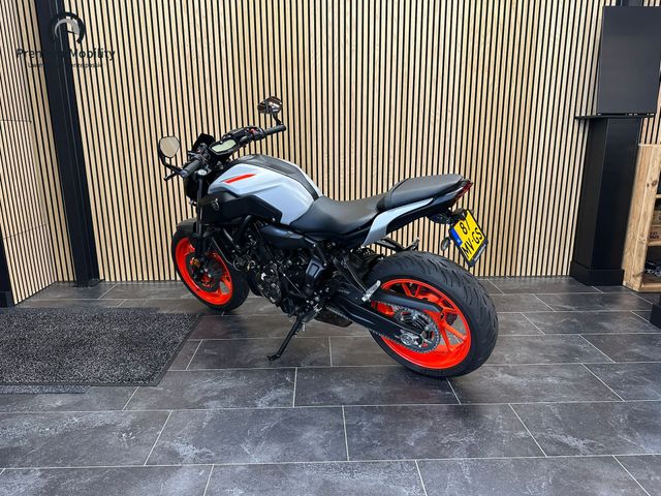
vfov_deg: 56.8
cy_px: 248
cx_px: 330
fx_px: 458
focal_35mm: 24
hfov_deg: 71.6
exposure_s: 1/50
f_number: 1.78
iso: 160
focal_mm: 6.86
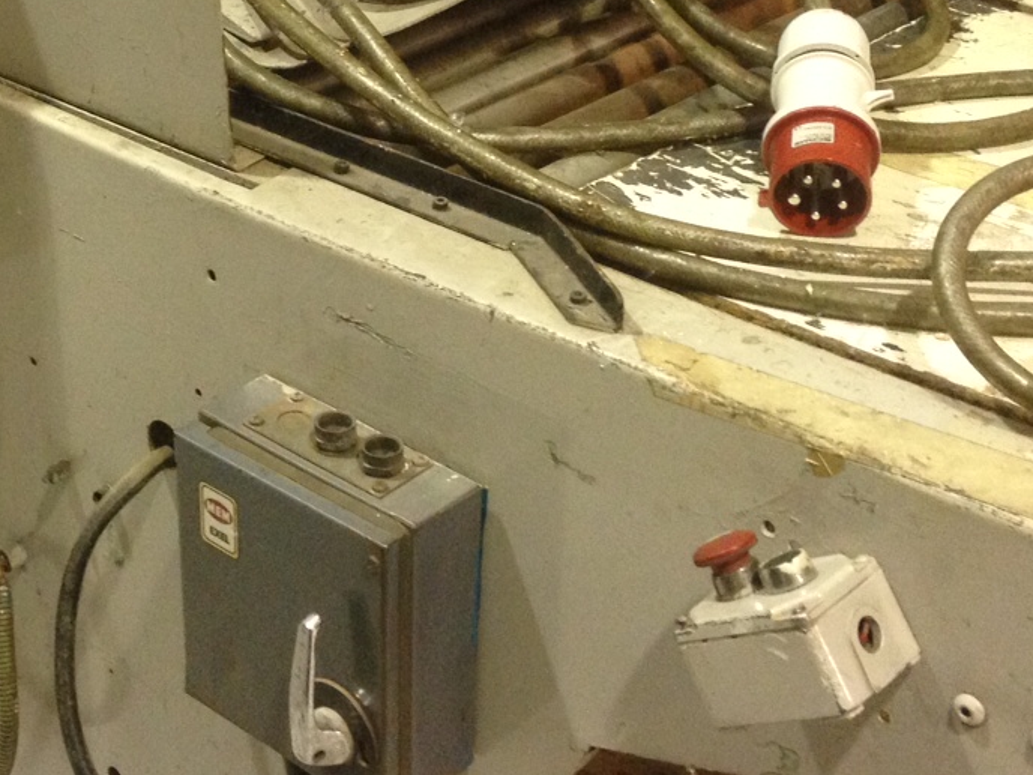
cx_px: 300
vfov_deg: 17.6
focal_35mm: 83
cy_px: 158
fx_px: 2477
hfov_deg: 23.4
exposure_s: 1/20
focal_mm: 4.28
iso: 200
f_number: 2.4
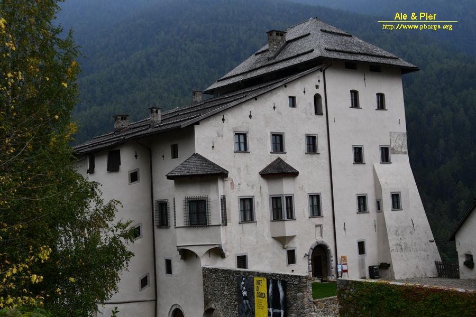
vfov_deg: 28.1
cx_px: 238
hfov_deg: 41.1
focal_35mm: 48
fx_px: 635
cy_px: 158
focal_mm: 32
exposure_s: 1/250
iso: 200
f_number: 7.1
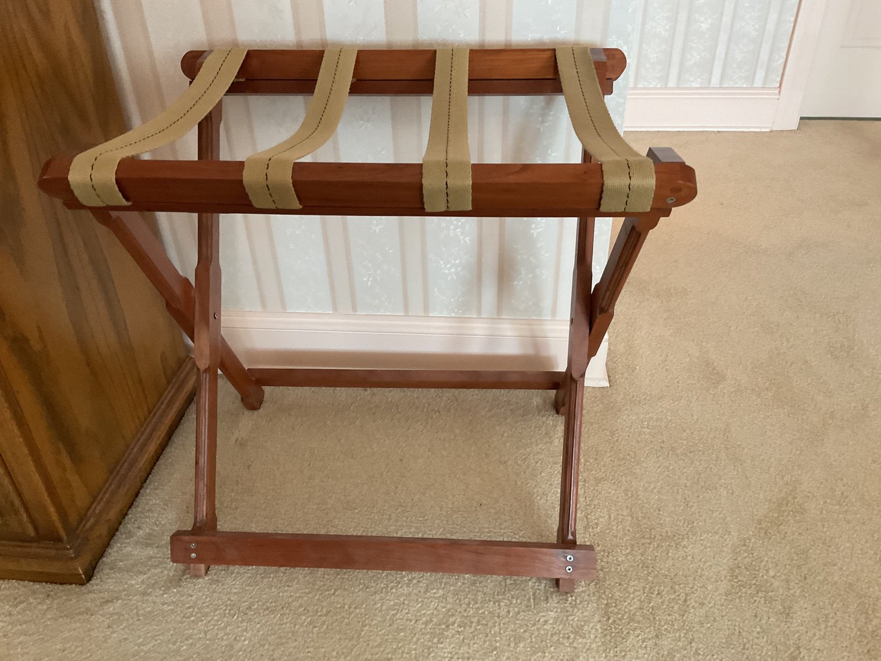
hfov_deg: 61.7
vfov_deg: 48.2
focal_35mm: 29
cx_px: 440
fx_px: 738
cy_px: 330
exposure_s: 1/60
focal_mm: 3
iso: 200
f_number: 1.8
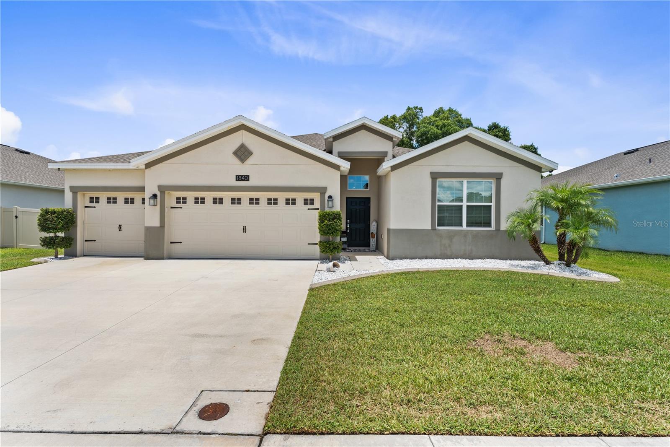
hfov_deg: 91.0
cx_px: 335
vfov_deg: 68.3
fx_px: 329
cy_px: 224
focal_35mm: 18
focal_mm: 17.7
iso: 64
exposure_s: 1/25
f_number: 13
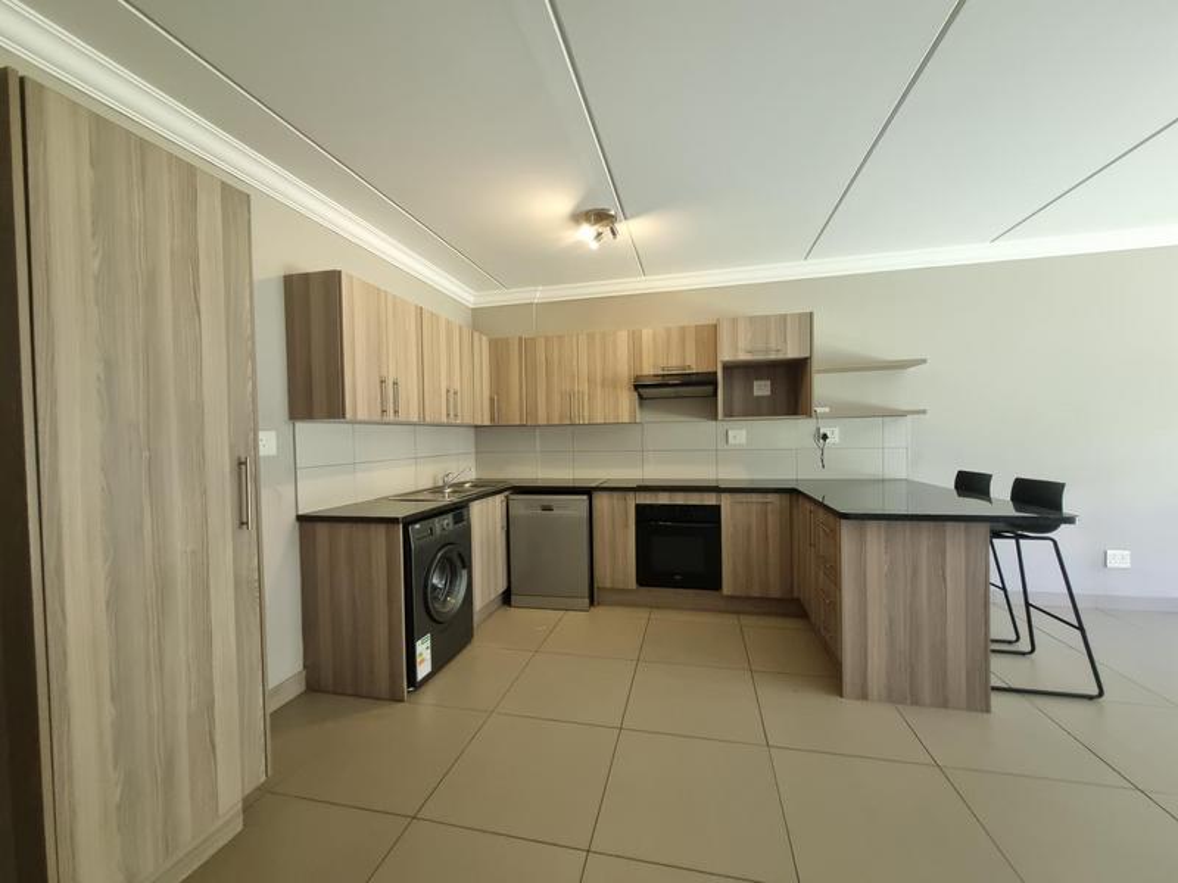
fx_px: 442
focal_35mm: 13
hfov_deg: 106.2
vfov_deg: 89.9
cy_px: 442
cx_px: 589
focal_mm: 1.74
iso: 400
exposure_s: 1/50
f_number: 2.2
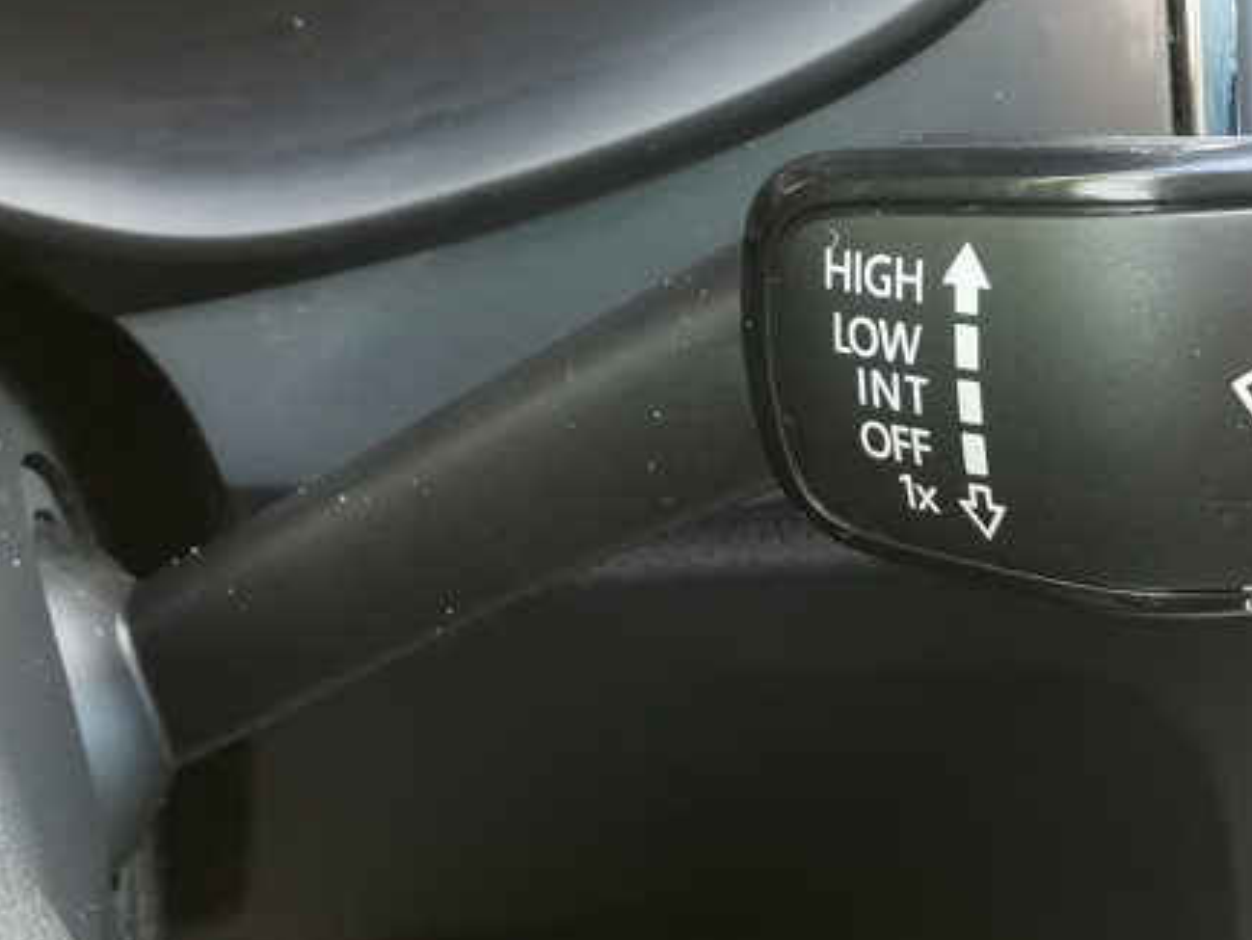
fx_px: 1737
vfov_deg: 30.0
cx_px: 1084
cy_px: 278
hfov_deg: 37.5
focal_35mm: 48
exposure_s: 1/33.3
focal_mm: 2.26
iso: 160
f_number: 2.2
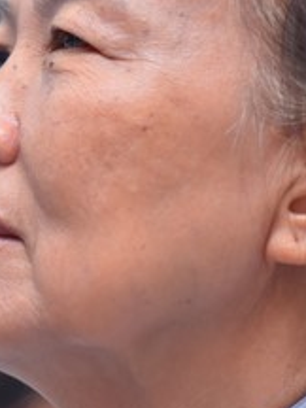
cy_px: 163
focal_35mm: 521
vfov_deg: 3.8
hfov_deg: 2.9
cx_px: -72
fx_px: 6141
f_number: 2.8
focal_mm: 180
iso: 800
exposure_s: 1/125
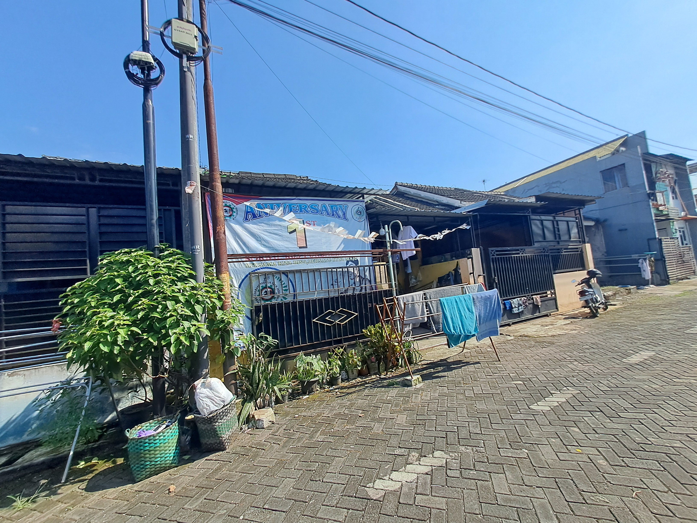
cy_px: 262
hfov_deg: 106.2
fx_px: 262
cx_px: 348
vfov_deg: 89.9
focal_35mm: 13
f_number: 2.2
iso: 40
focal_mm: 1.42
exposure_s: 1/1976
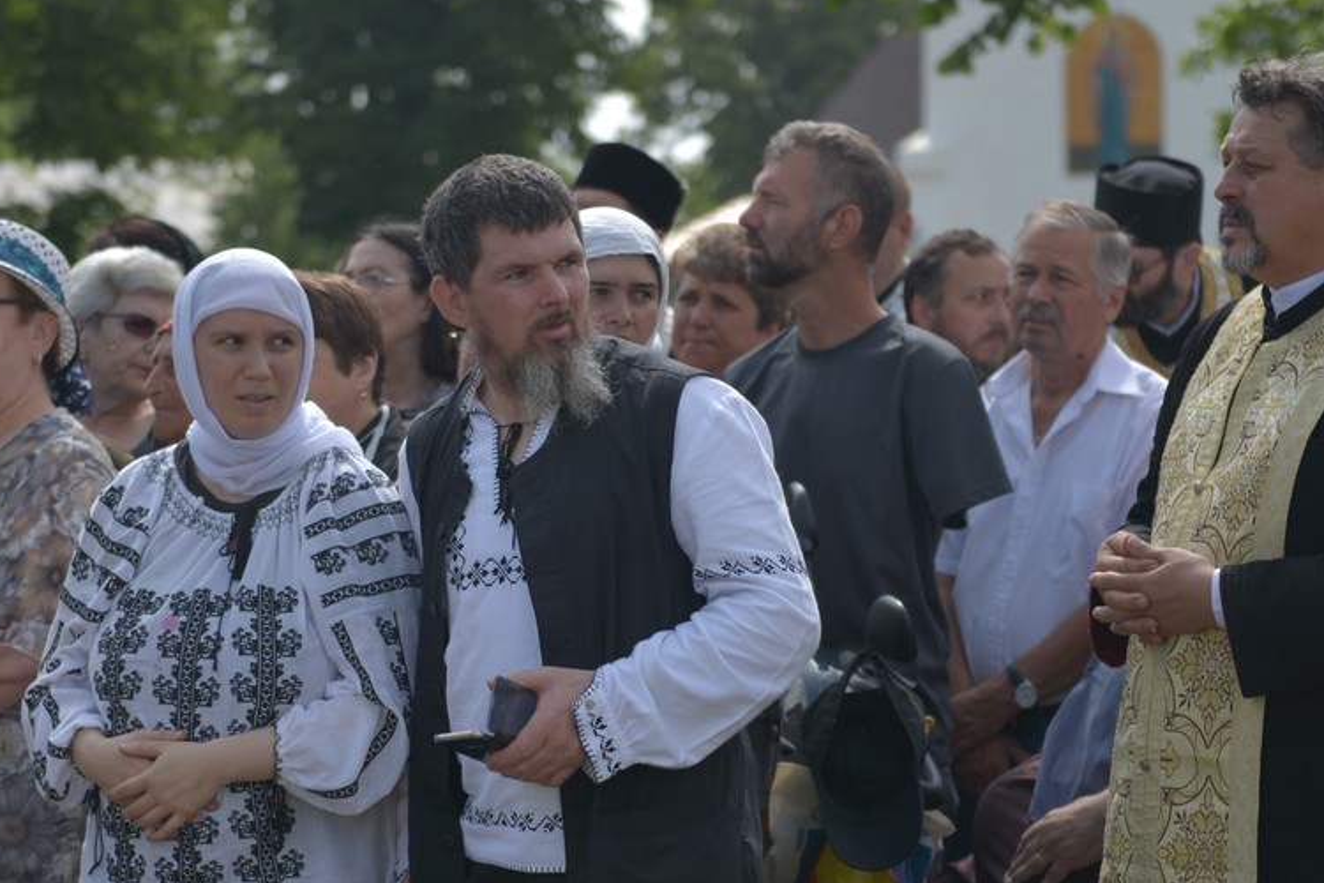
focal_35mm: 134
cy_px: 716
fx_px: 4928
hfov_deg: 15.3
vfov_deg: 10.2
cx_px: 645
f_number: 2.8
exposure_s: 1/1250
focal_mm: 70
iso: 100
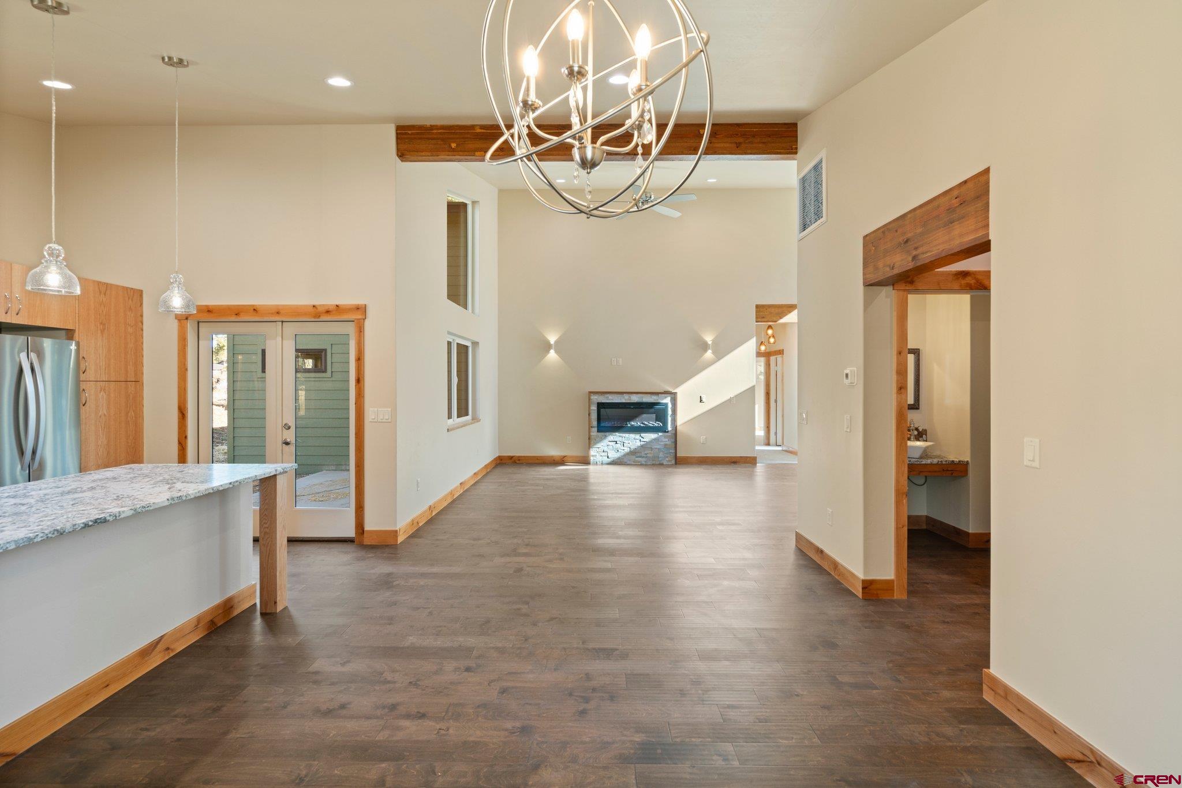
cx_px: 591
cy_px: 394
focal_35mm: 16
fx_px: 525
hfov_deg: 96.7
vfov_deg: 73.8
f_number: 8
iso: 400
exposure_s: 1/6
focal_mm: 16
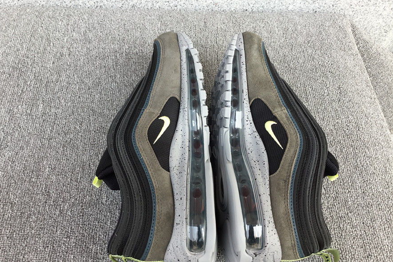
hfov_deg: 57.2
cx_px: 192
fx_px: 360
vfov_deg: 39.9
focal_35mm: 33
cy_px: 142
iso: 25
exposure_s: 1/199
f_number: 2.4
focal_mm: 3.3
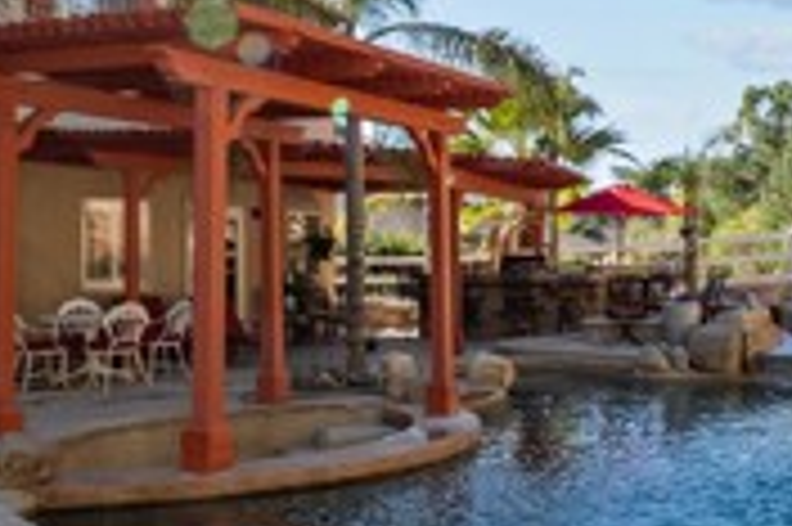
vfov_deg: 26.4
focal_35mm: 51
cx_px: 598
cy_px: 267
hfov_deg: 37.9
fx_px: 1121
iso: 250
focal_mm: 14
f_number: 9
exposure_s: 1/200
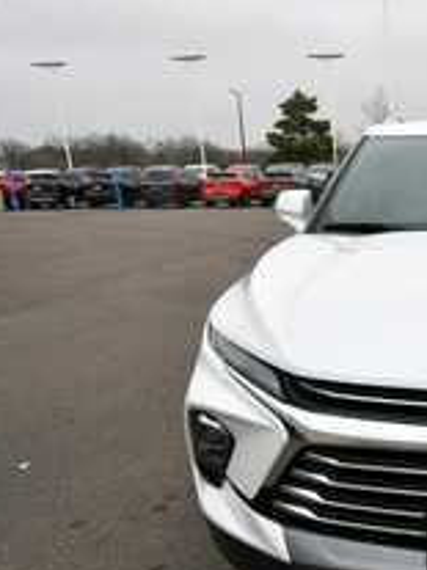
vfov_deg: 47.4
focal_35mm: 39
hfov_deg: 31.6
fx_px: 642
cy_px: 359
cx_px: 493
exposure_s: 1/250
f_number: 6.3
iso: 200
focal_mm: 14
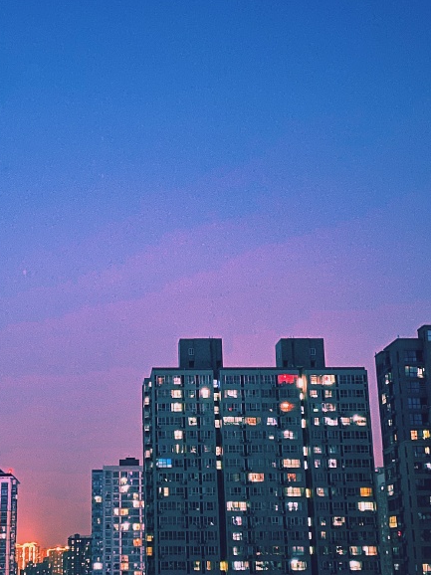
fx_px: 897
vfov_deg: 35.5
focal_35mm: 54
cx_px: 114
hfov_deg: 26.7
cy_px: 332
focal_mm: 4.25
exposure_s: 1/4
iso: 400
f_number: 1.8
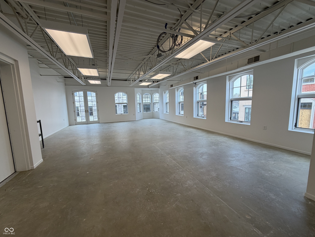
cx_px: 158
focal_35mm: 14
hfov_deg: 102.1
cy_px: 118
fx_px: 127
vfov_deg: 85.7
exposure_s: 1/120
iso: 64
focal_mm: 2.22
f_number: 2.2
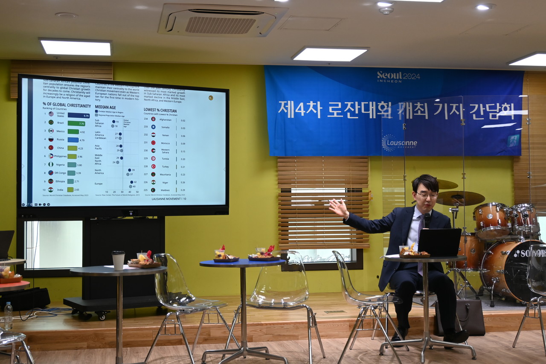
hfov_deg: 40.0
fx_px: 751
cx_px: 273
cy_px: 182
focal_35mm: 50
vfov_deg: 27.2
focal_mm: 33
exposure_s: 1/125
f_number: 5
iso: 400
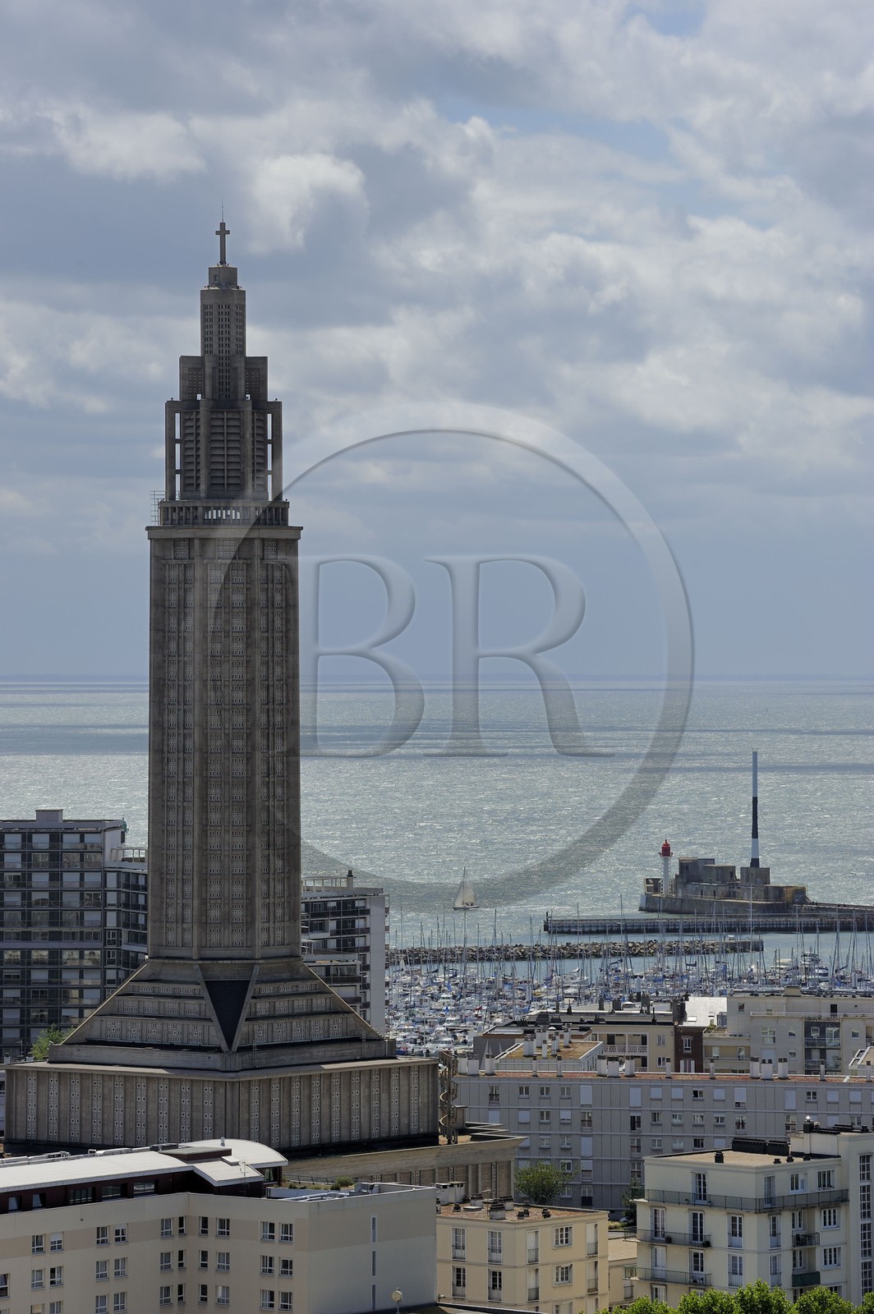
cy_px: 657
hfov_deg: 8.8
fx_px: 5654
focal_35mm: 155
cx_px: 437
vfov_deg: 13.3
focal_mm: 155
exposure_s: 1/320
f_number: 11
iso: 200
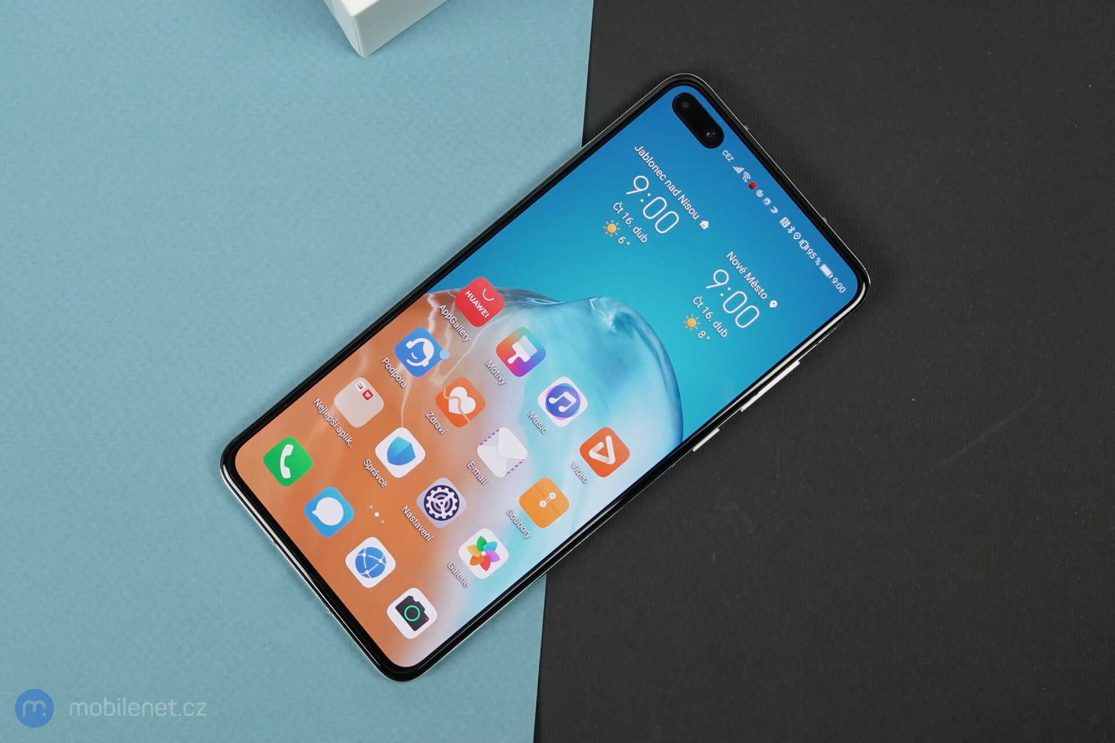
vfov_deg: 28.6
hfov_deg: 41.9
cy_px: 372
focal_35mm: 47
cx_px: 558
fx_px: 1456
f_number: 6.3
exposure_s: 1/100
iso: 640
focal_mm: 47
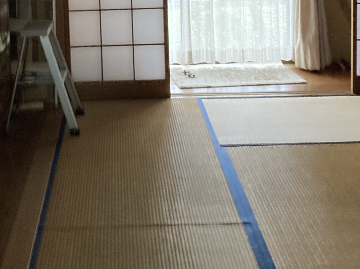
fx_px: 738
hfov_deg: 27.1
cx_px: 97
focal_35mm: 71
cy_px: -24
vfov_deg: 19.8
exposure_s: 1/30
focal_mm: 3.99
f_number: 1.8
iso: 400
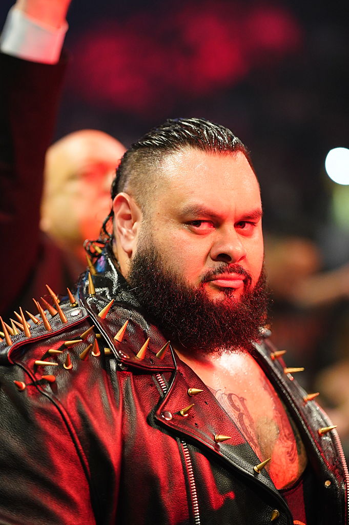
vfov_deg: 16.1
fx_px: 1850
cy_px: 262
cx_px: 174
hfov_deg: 10.8
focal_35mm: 127
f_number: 1.4
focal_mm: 85
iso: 2000
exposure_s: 1/800
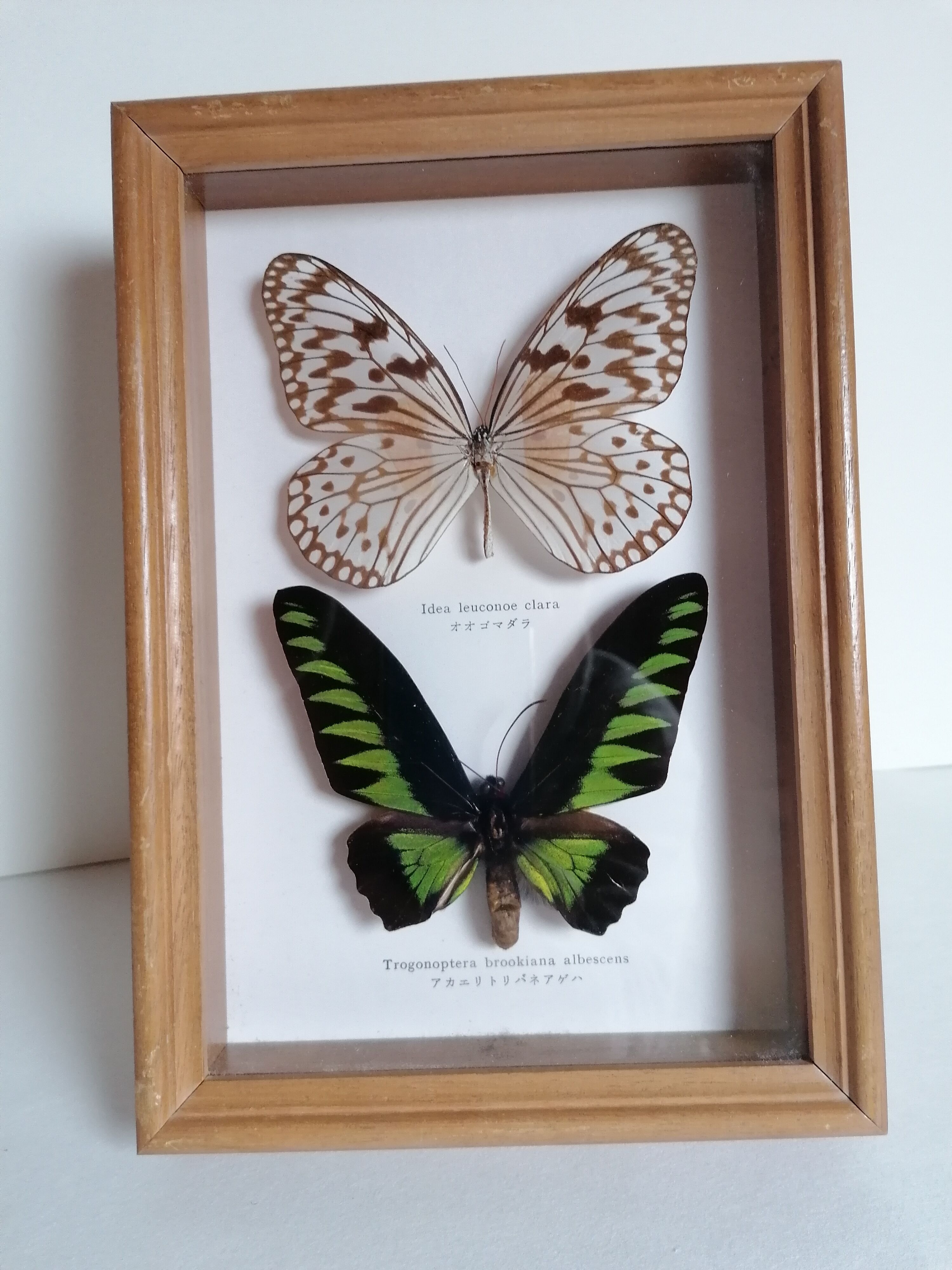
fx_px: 990
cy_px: 635
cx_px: 476
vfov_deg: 65.3
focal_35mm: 27
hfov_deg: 51.4
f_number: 1.8
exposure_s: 1/33.3
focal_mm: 4.75
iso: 250
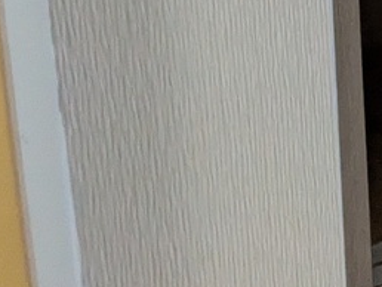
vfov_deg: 21.5
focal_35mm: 52
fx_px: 574
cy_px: -186
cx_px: 574
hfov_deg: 26.5
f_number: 2.2
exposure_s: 1/24
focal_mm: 1.83
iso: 266
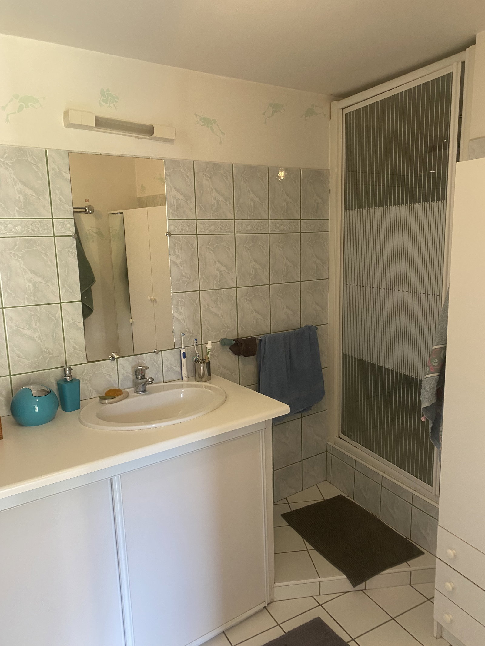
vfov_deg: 67.3
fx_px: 486
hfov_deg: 53.1
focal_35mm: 26
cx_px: 242
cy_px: 323
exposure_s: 1/60
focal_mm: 4.25
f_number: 1.8
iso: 200
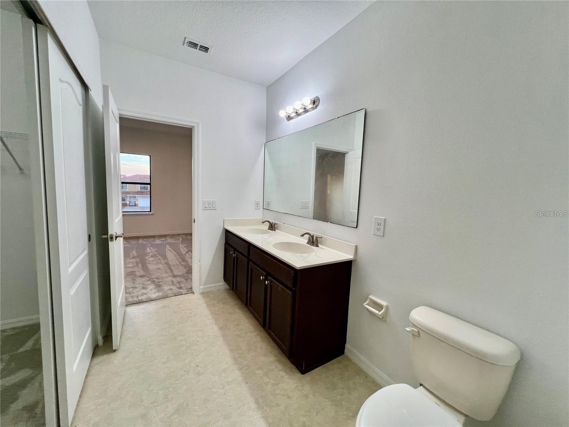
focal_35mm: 13
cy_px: 214
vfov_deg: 89.9
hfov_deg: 106.2
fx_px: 214
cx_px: 284
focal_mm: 1.57
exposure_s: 1/120
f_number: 1.8
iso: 100
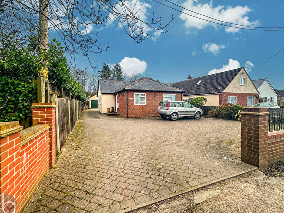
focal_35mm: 15
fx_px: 123
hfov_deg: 98.2
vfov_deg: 81.7
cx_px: 140
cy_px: 111
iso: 40
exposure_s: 1/115
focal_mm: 2.22
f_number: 2.2
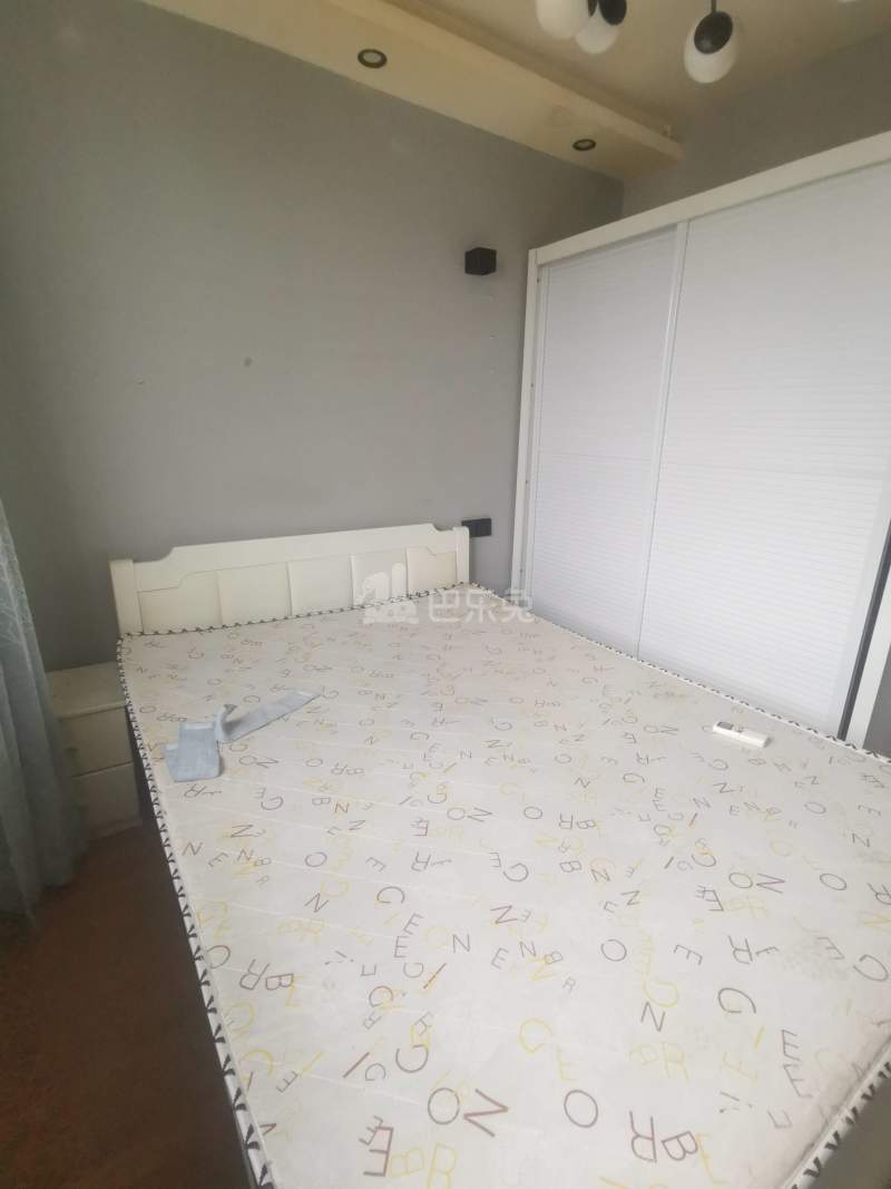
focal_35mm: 17
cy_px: 594
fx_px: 584
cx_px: 446
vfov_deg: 91.0
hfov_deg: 74.7
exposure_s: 1/100
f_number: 2.2
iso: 250
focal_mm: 2.26
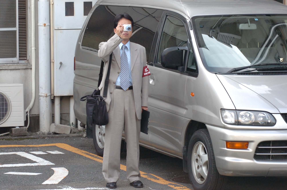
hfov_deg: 10.9
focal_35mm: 189
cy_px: 91
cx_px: 126
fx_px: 1504
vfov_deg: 7.2
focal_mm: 102
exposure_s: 1/250
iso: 800
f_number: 9
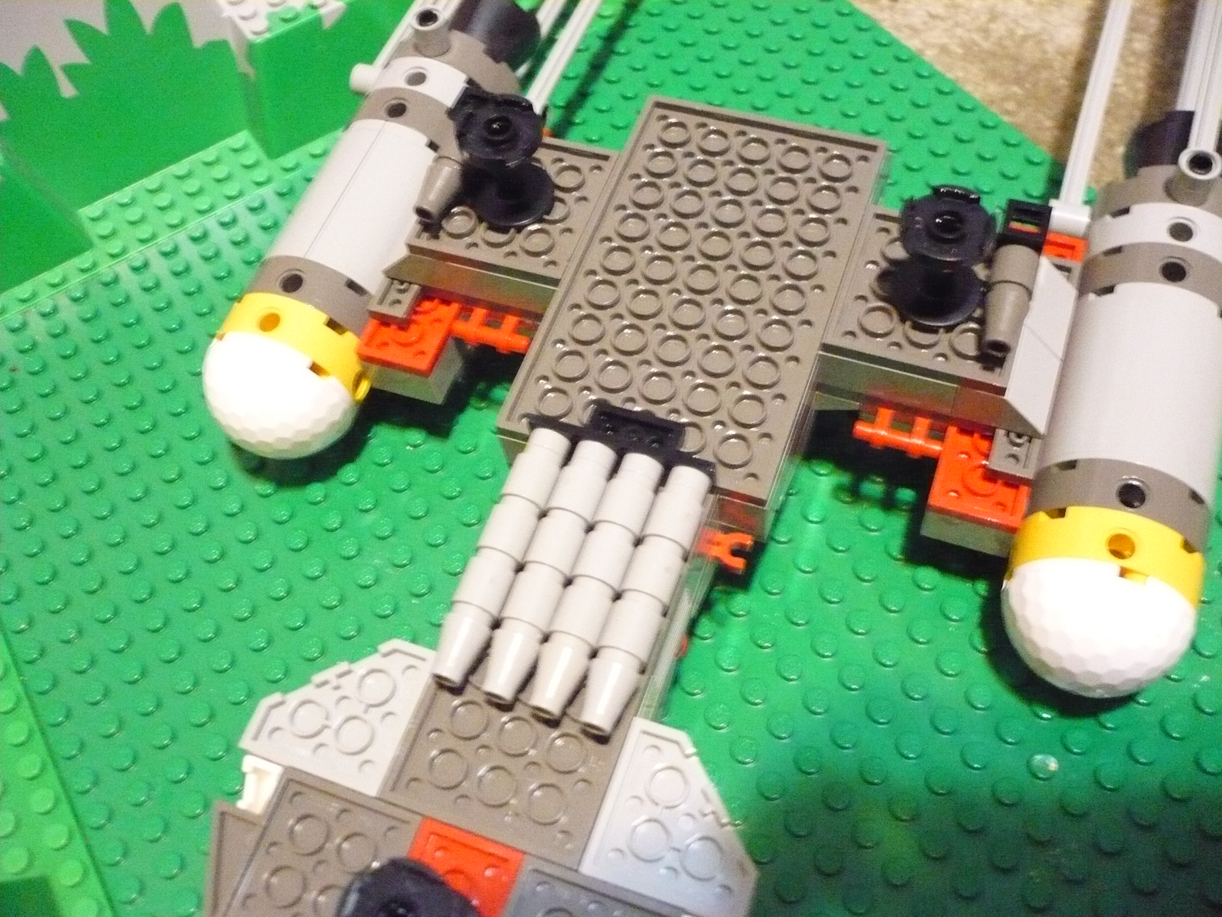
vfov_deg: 40.7
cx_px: 611
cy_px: 458
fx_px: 1236
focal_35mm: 35
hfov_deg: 52.6
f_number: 2.8
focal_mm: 5.8
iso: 800
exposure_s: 1/6
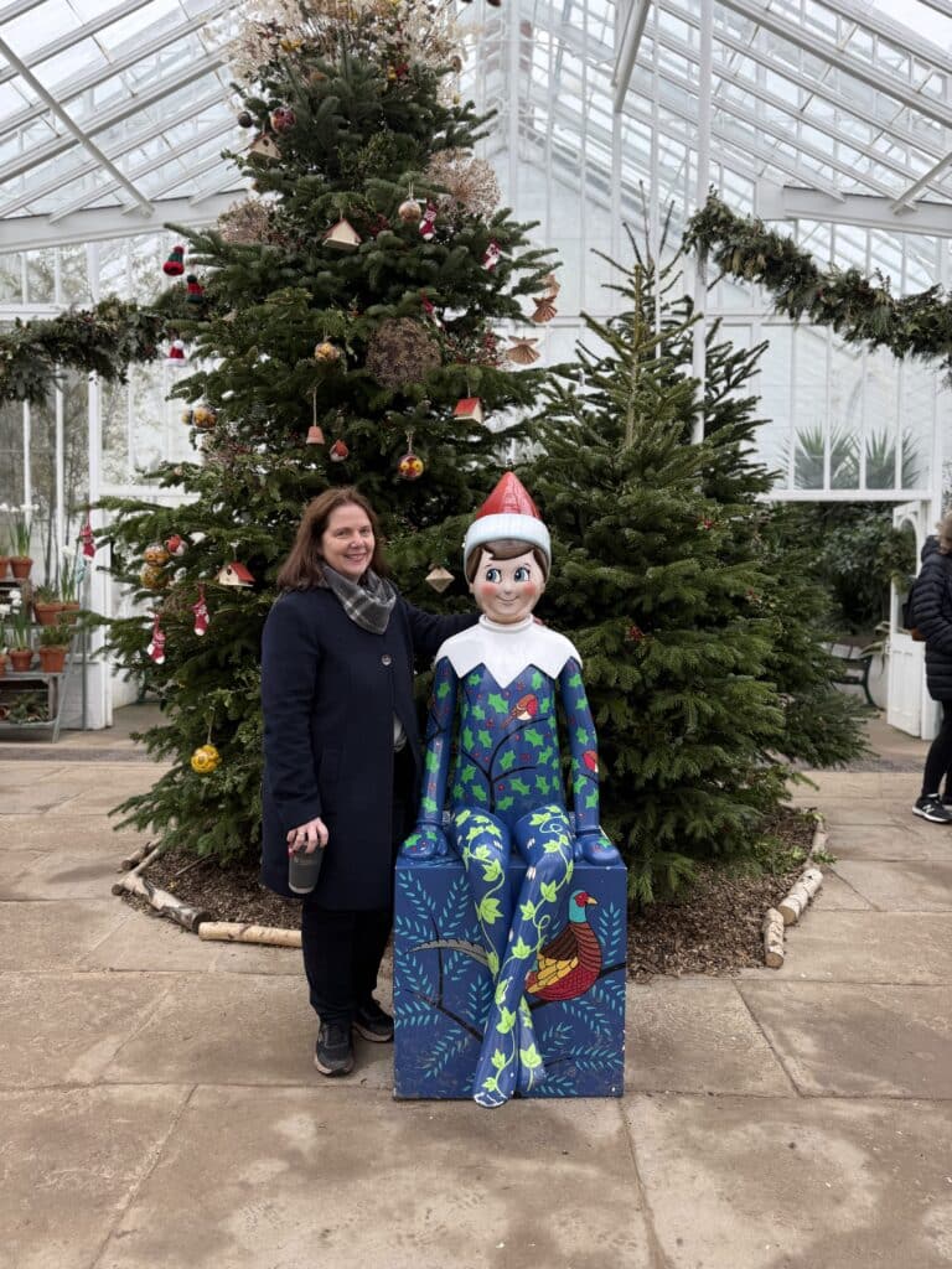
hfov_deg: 56.8
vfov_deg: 71.6
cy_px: 634
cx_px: 476
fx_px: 880
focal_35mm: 24
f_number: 1.78
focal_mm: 6.76
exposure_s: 1/149
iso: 64
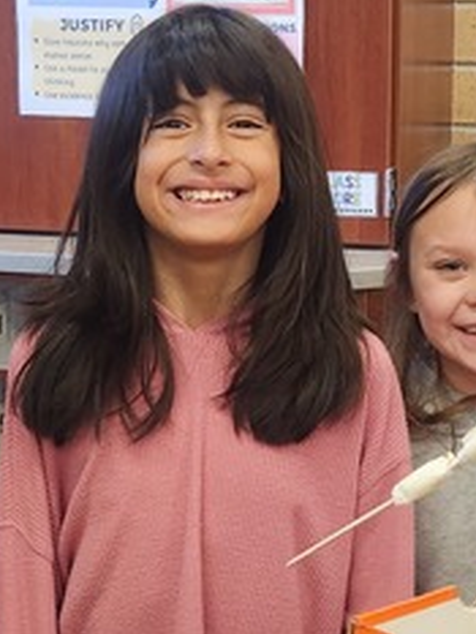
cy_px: 340
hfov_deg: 14.7
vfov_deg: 19.4
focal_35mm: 101
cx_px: 228
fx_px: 1850
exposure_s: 1/120
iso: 200
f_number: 1.8
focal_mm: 5.4
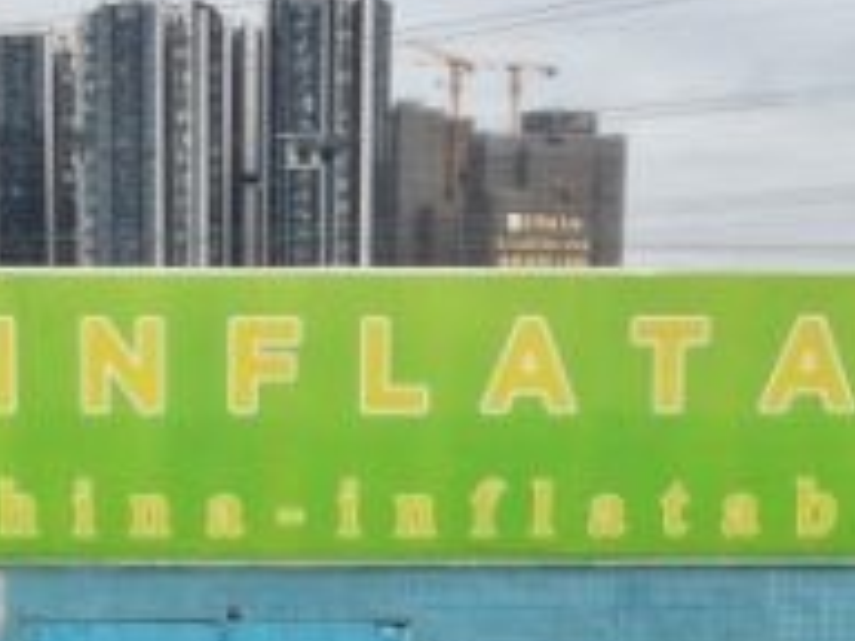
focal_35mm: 128
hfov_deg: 15.3
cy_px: 1353
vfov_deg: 10.5
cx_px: 227
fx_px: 3162
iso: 110
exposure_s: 1/2500
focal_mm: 6.72
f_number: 1.7
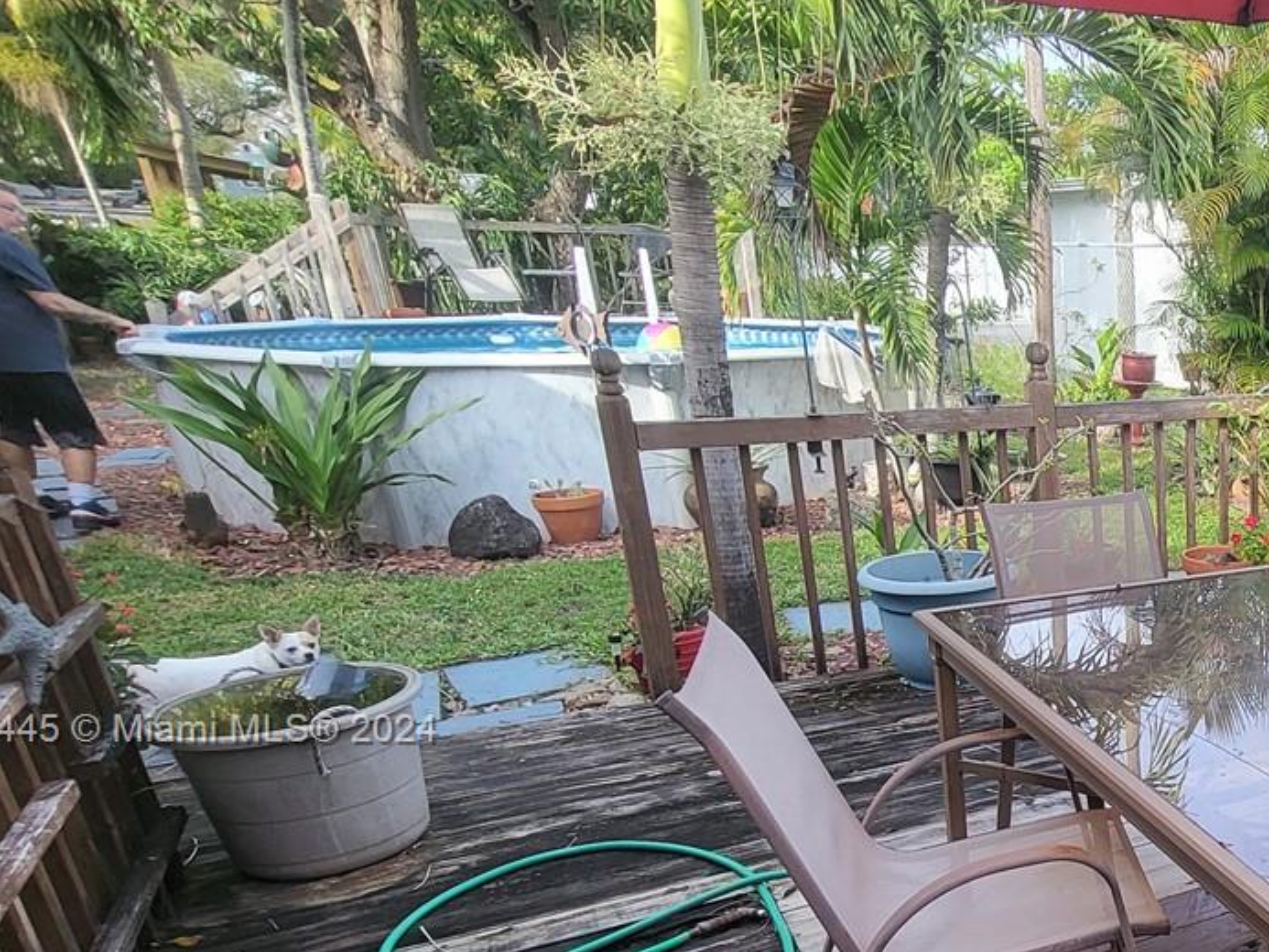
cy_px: 732
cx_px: 1317
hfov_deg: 47.6
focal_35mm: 30
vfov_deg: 45.0
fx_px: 1100
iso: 32
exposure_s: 1/145
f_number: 2.2
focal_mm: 1.74
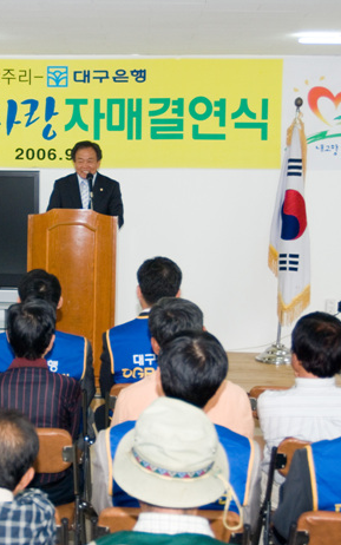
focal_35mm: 74
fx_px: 1100
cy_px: 273
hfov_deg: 17.4
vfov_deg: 27.8
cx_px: 57
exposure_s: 1/125
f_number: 4.5
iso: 200
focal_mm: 32
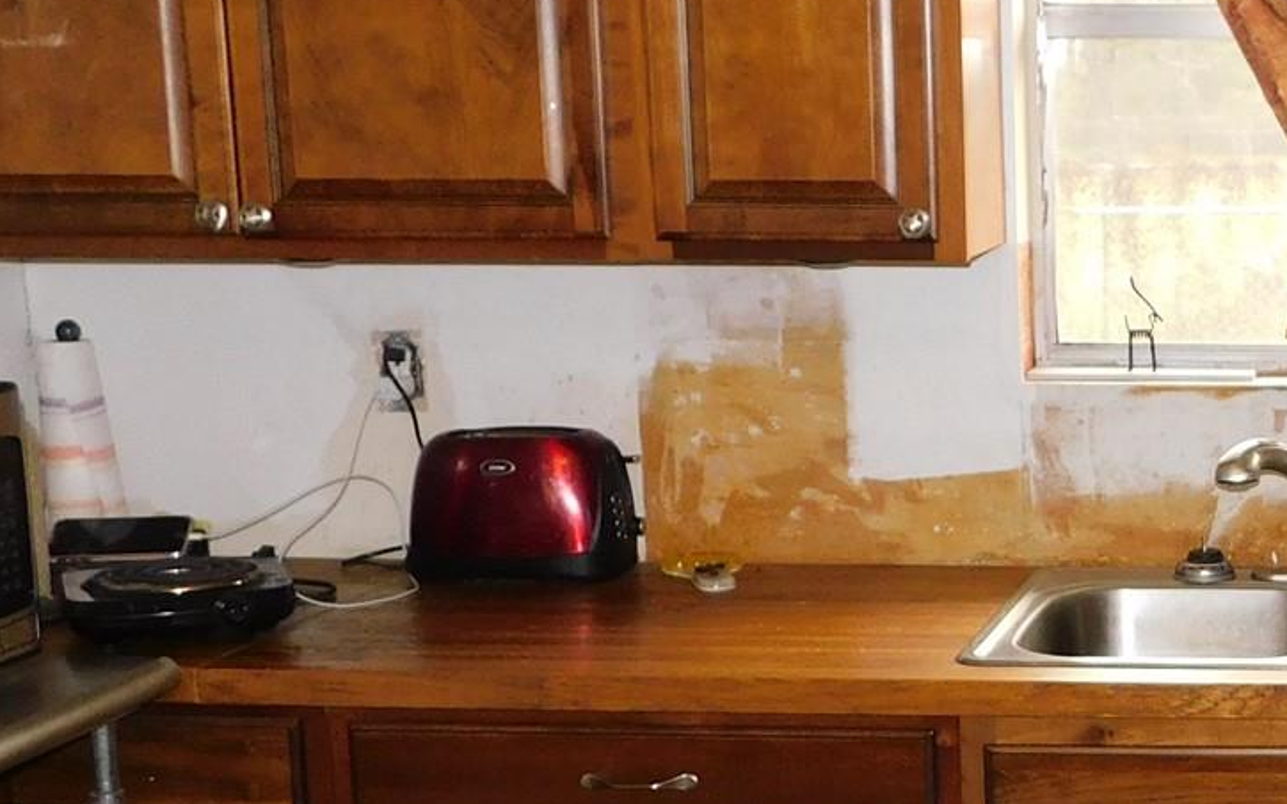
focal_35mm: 69
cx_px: 1445
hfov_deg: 27.1
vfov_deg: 18.8
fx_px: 2419
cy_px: 543
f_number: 3
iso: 200
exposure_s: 1/30
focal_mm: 4
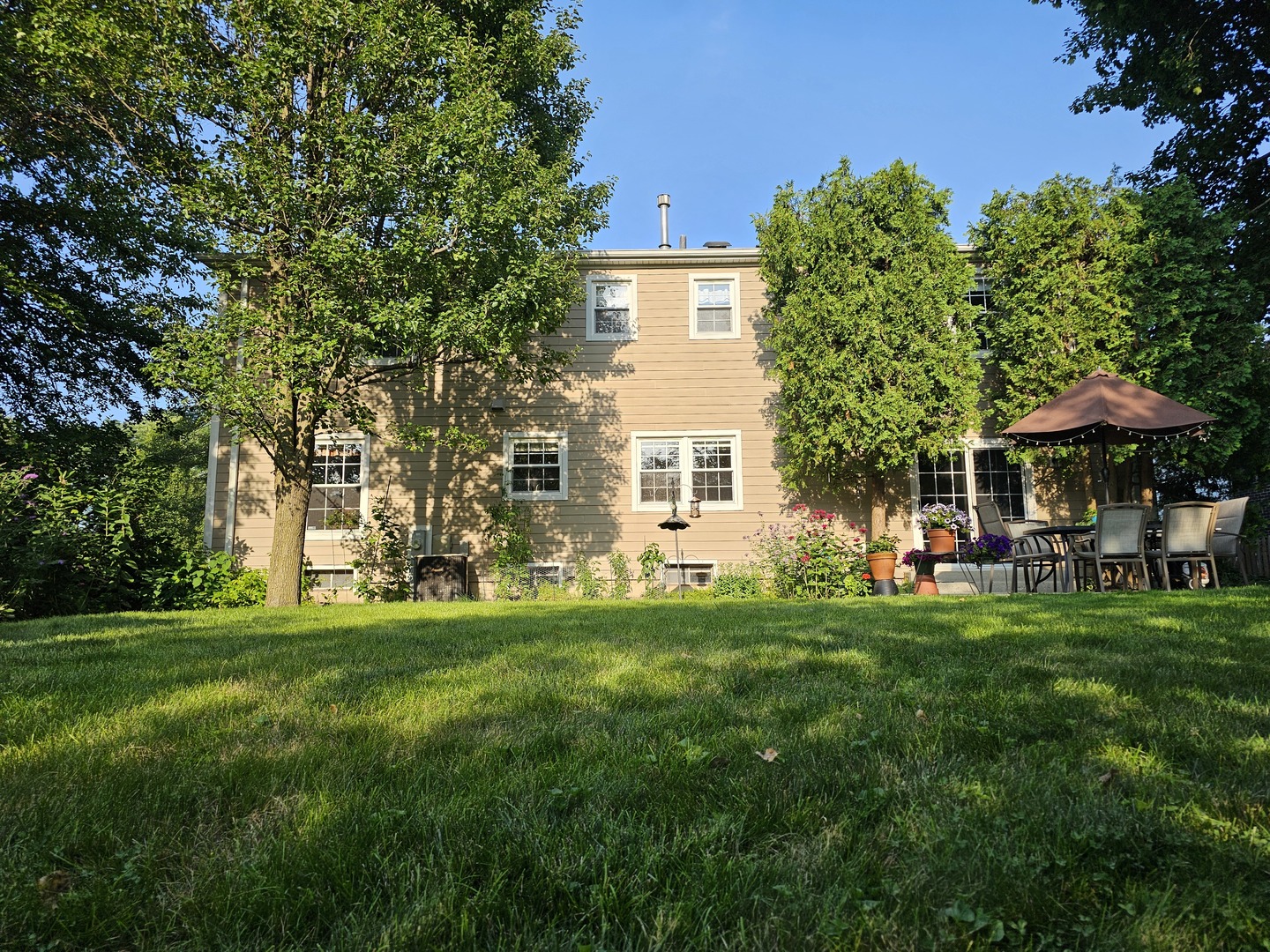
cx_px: 635
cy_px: 476
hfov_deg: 73.9
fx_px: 844
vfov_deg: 58.9
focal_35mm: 23
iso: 10
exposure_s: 1/329
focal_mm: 6.3
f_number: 1.7
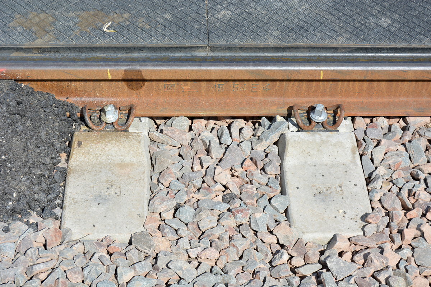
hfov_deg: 24.6
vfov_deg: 16.6
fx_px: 988
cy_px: 144
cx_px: 216
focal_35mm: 82
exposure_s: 1/640
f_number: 7.1
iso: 200
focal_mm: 55
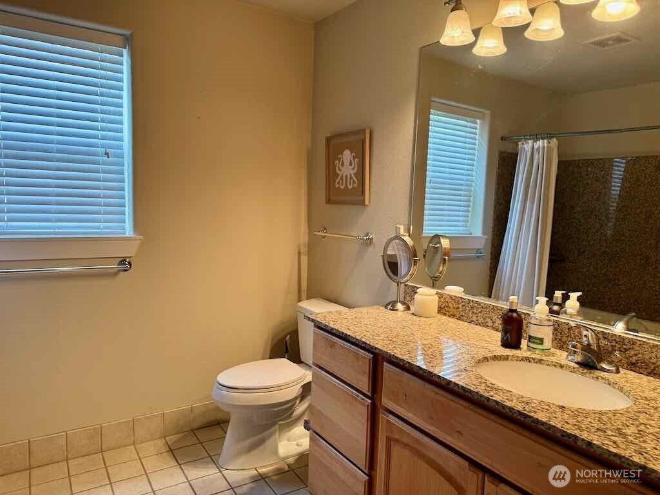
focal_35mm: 24
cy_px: 248
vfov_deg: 56.8
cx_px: 330
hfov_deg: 71.6
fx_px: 458
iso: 100
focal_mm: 6.76
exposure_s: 1/60
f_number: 1.78
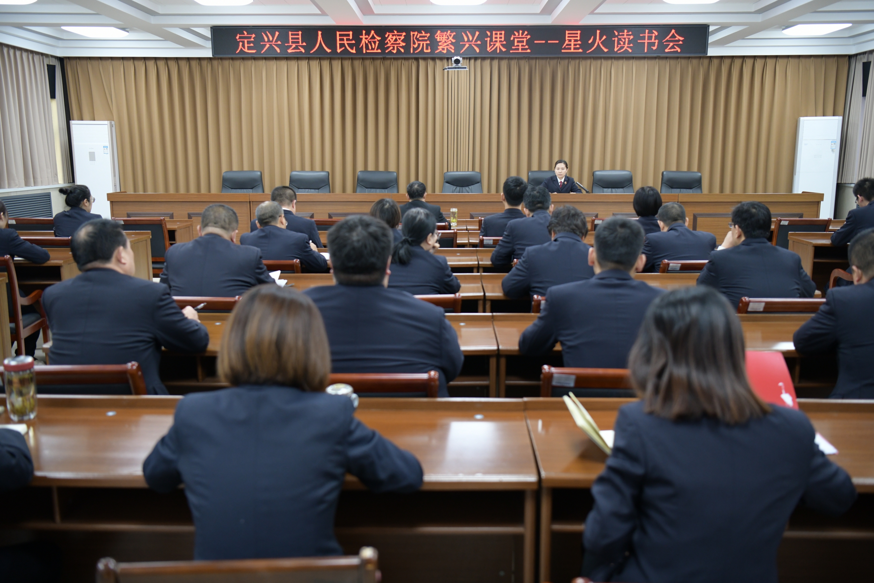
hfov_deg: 55.8
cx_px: 437
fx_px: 825
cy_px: 292
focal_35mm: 34
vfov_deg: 38.9
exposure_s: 1/125
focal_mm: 34
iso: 1000
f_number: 2.8
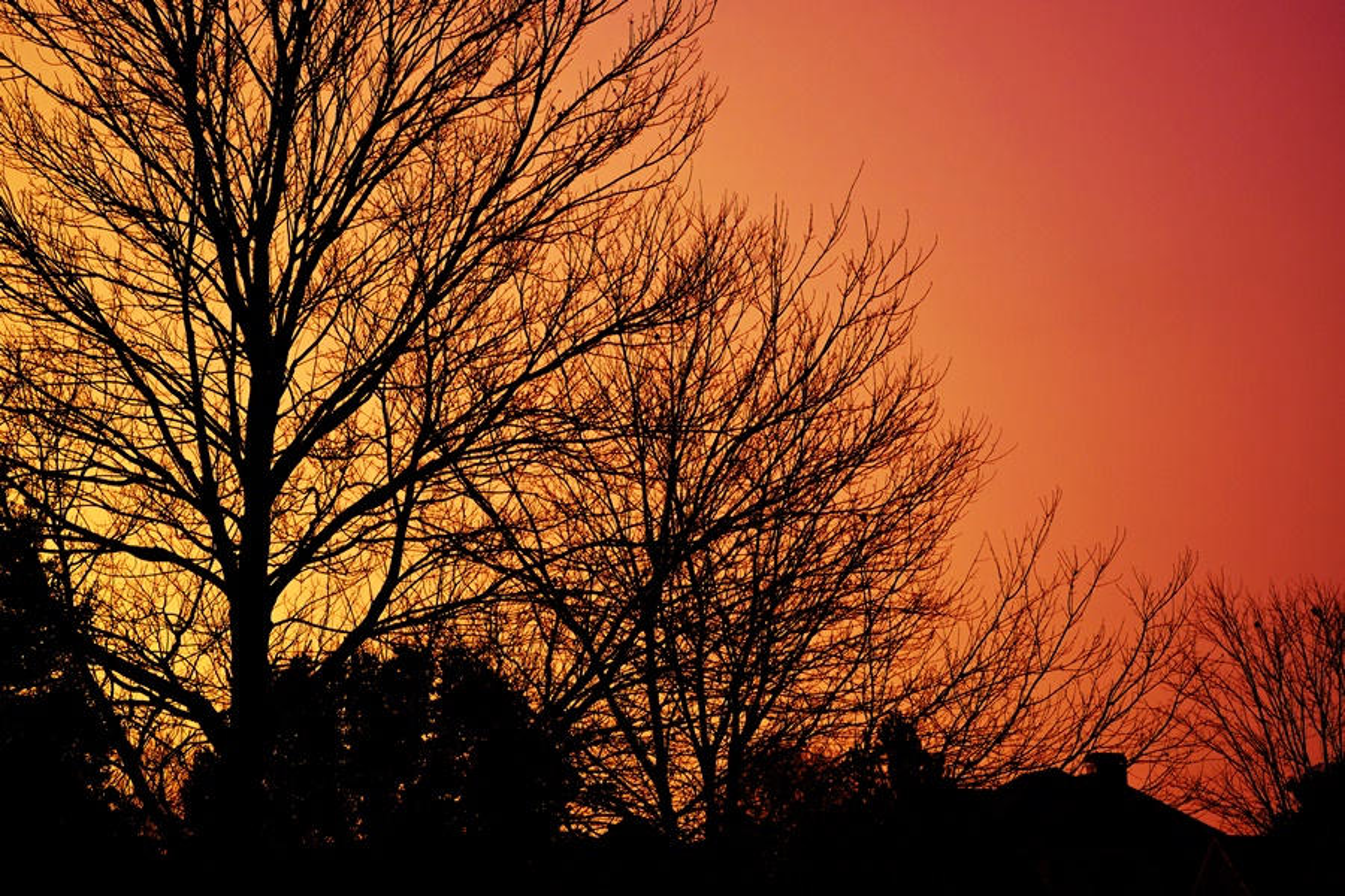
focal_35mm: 53
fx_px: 1980
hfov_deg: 37.5
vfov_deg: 25.5
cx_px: 672
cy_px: 448
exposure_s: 1/42
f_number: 5.6
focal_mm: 35
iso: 800
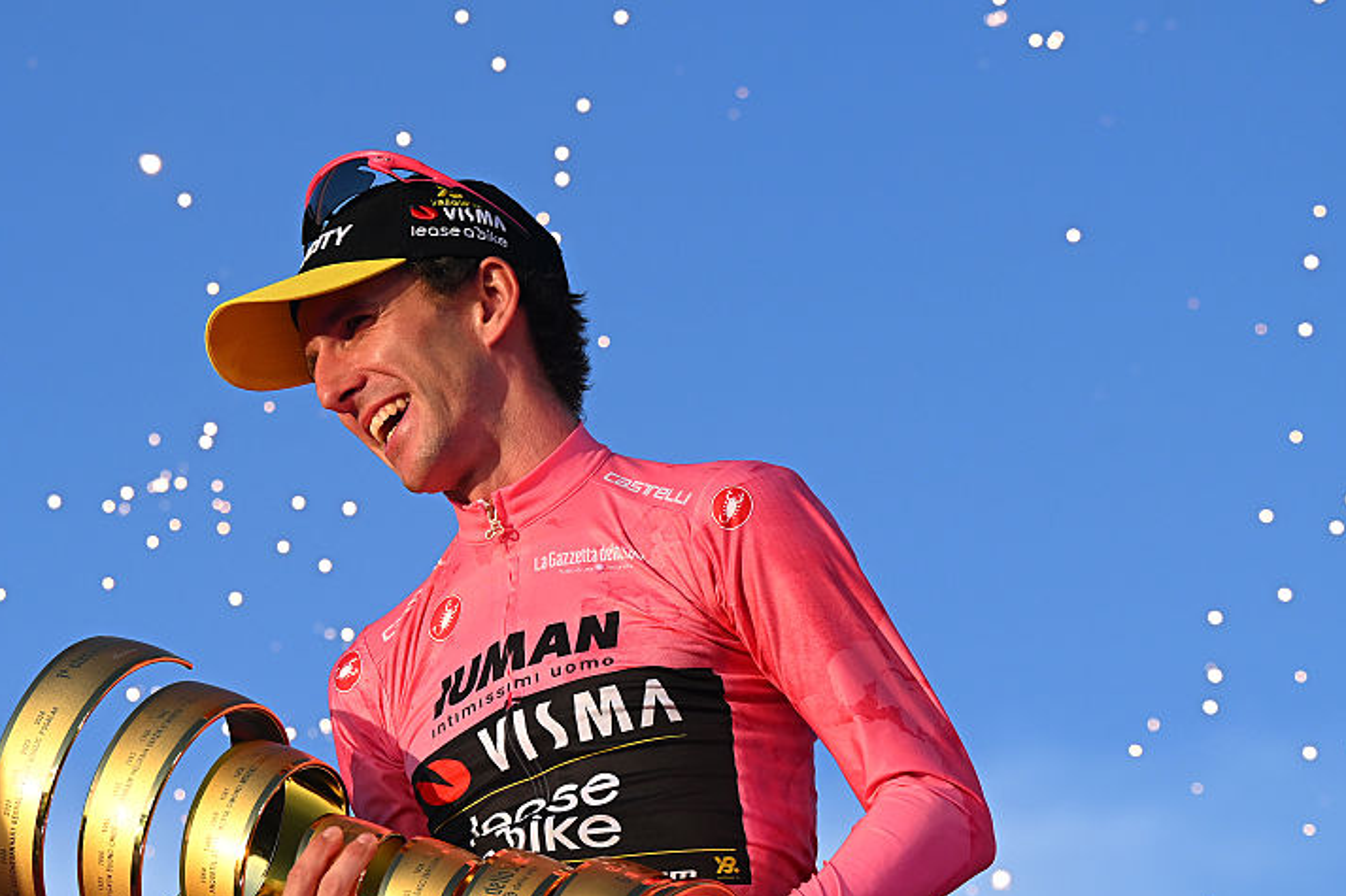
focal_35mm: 191
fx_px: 7139
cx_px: 461
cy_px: 553
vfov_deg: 7.2
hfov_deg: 10.8
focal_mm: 89
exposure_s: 1/3200
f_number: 3.5
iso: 320
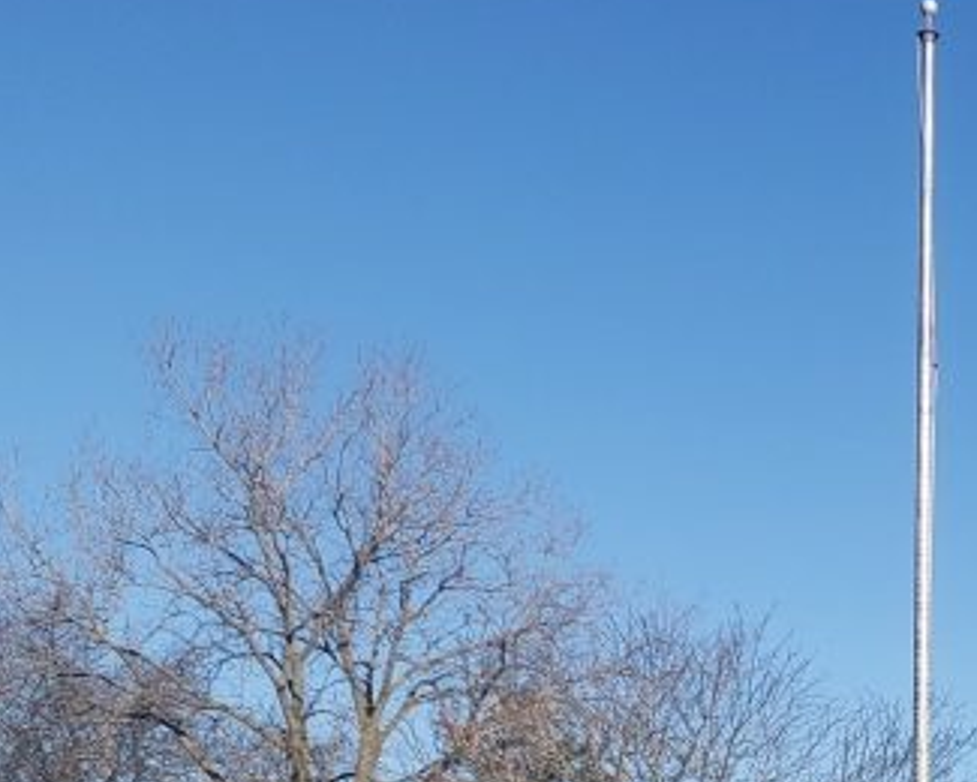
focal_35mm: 80
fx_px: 2313
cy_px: 1062
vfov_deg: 17.8
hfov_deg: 22.8
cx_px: 1007
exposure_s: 1/1294
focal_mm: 4.3
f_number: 2.4
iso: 50
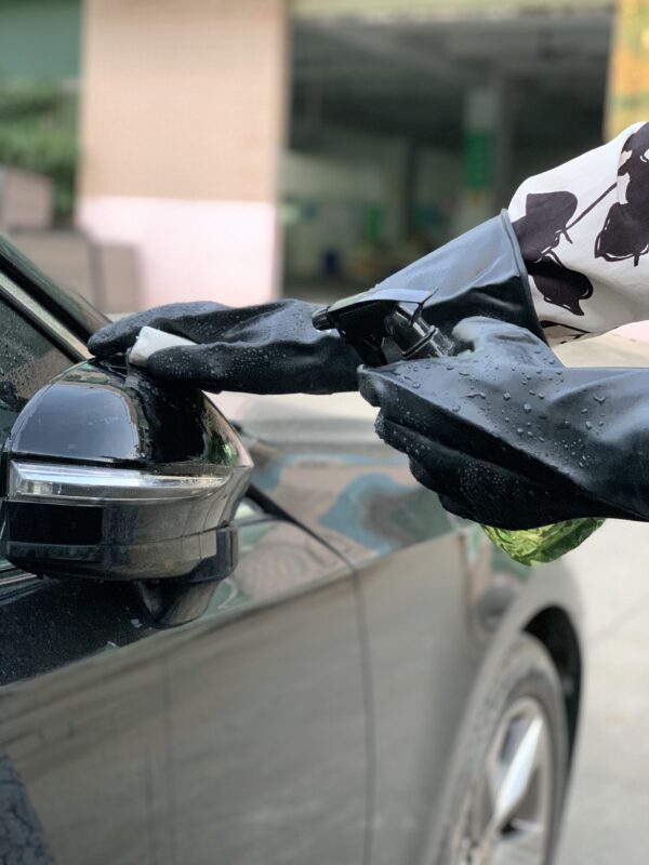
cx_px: 324
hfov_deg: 28.0
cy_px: 432
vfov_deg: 36.8
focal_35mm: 52
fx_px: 1300
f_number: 2.4
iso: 400
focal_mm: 6
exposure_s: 1/60
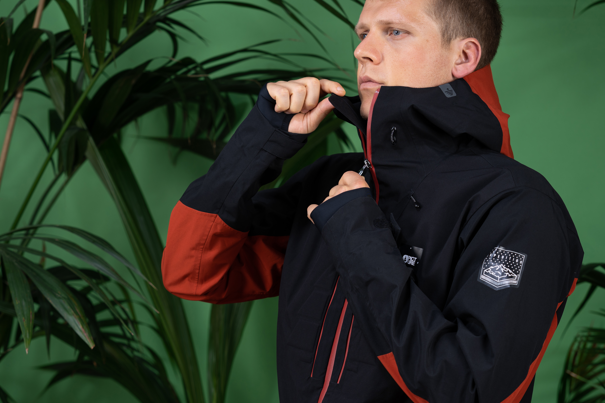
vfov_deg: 16.6
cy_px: 231
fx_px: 1378
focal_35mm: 82
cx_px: 291
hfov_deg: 24.8
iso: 100
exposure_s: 1/160
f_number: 5
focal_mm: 70
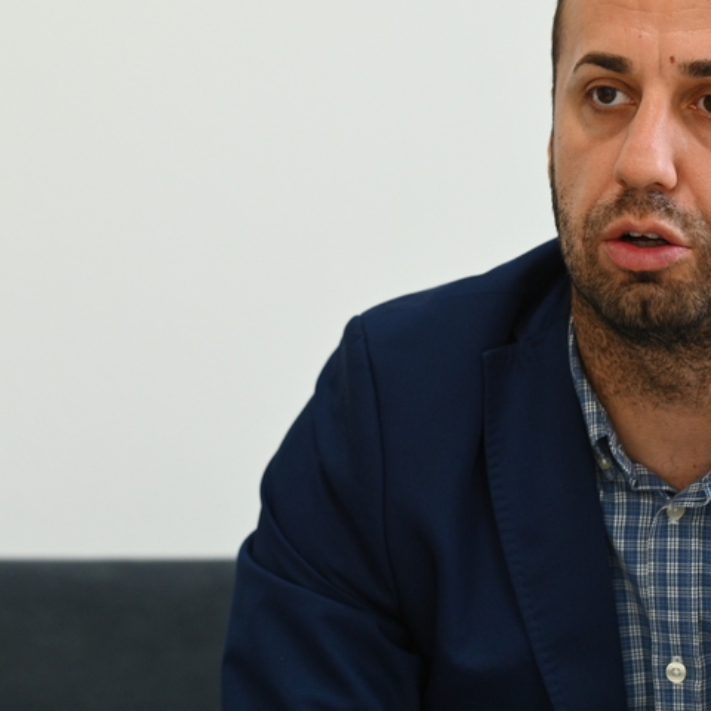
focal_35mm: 329
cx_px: 382
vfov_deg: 5.3
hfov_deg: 5.3
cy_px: 127
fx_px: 7645
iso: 1000
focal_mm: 155
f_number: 2.8
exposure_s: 1/320
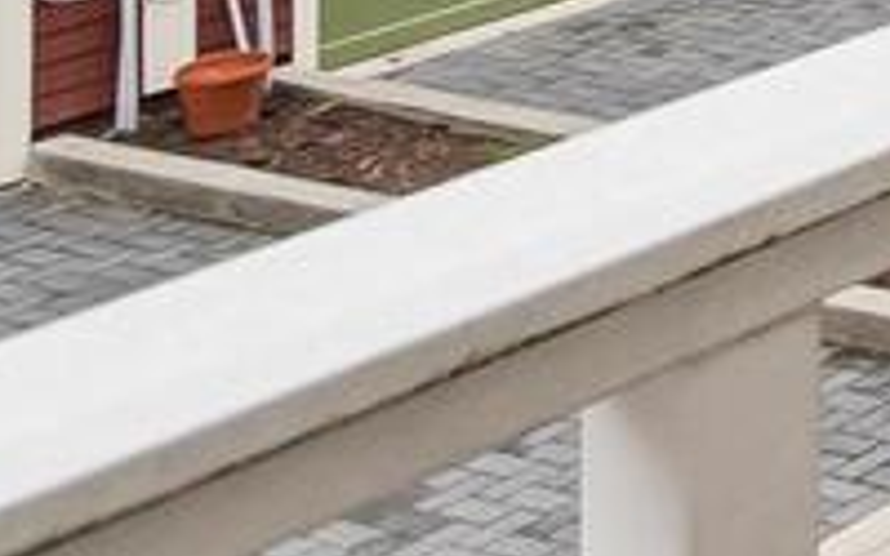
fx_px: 2668
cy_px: -974
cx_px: 2621
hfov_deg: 11.5
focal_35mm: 110
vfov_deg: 9.8
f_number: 7.1
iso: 640
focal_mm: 10
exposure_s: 1/200
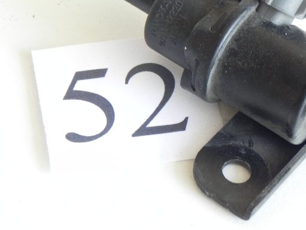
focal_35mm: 154
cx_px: 210
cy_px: 68
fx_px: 1361
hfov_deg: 12.8
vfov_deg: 9.6
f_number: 4
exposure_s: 1/30
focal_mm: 18.8
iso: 391
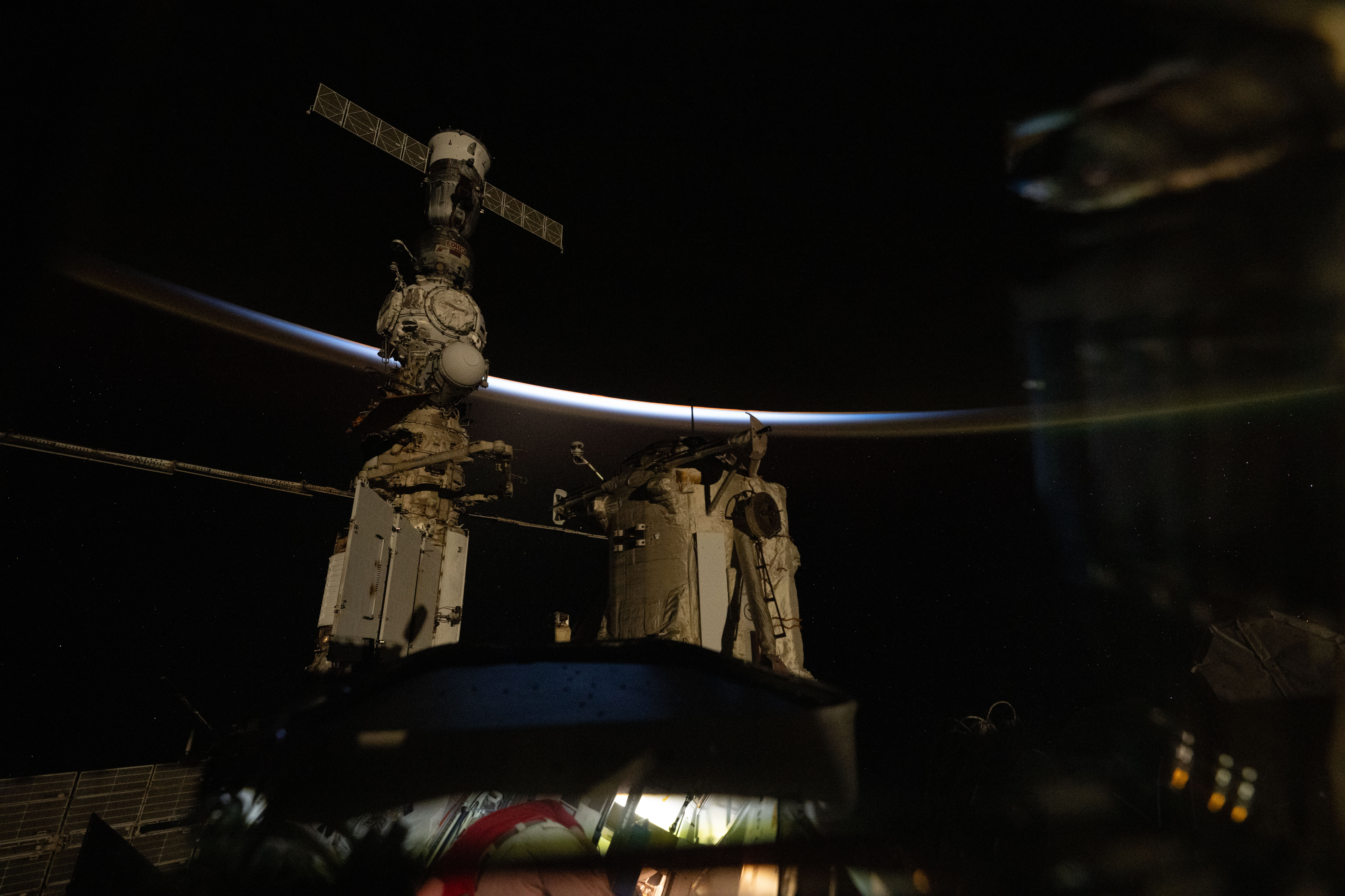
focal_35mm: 15
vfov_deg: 77.3
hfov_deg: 100.4
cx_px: 672
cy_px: 448
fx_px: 560
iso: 8000
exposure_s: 1/4
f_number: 1.8
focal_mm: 15
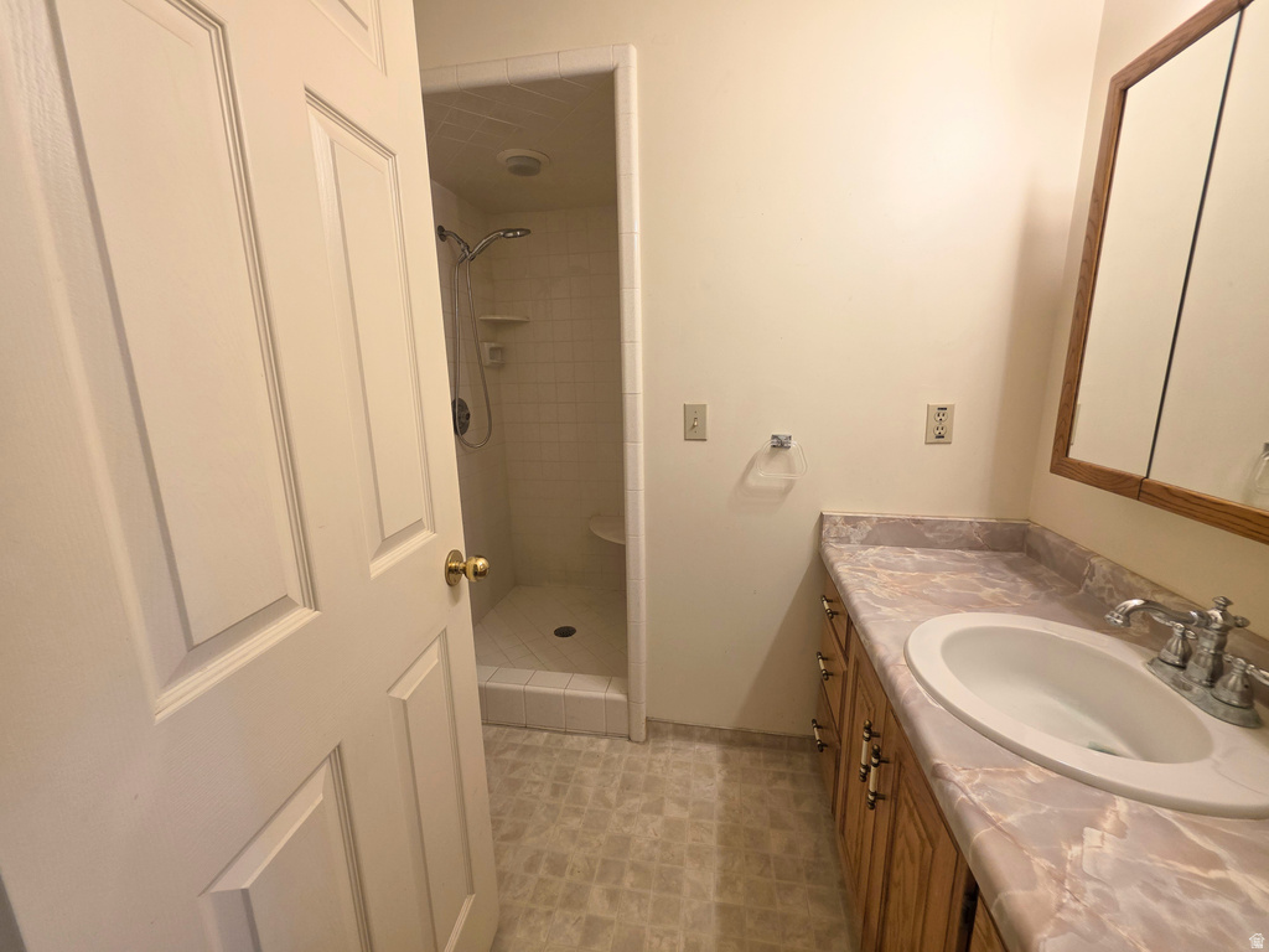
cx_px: 634
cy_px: 476
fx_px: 477
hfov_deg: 106.2
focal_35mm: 13
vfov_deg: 89.9
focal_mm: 2.2
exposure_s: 1/120
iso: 100
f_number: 1.9
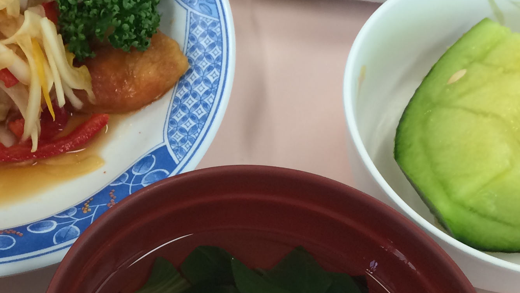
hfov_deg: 25.5
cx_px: 25
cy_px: 239
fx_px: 1103
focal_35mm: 80
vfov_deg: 15.0
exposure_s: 1/40
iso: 40
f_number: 2.2
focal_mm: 4.12
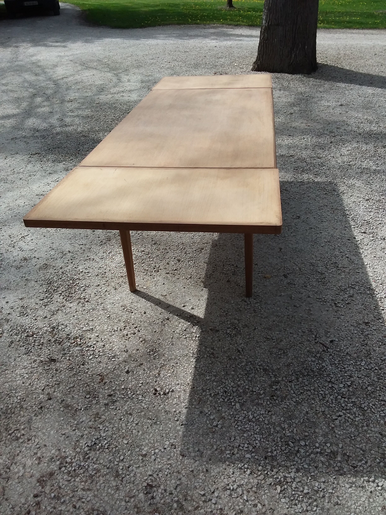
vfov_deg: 65.3
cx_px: 193
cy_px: 258
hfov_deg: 51.4
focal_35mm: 27
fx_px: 401
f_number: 1.9
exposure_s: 1/1522
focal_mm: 2.91
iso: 40
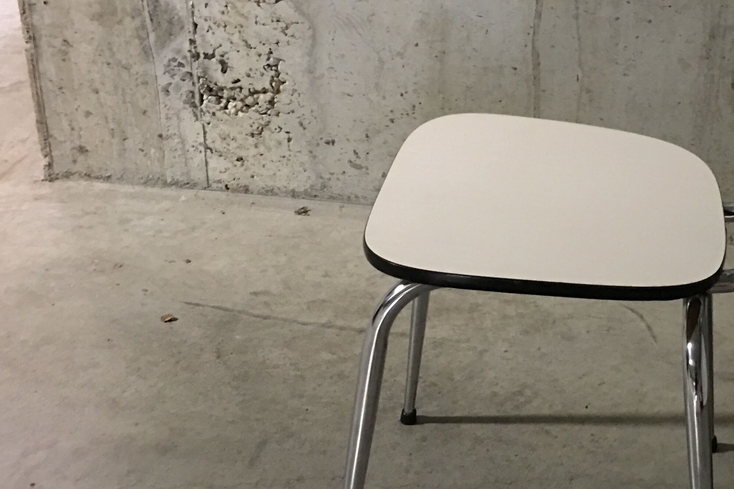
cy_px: 230
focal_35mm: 61
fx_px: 1244
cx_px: 627
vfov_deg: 22.3
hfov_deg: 31.7
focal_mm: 4.15
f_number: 2.2
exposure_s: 1/4
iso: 100
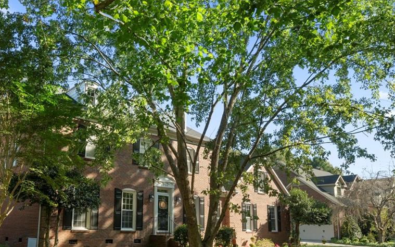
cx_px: 158
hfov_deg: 57.7
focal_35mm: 33
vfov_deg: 38.0
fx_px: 355
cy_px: 161
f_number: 8
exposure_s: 1/20
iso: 100
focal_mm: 24
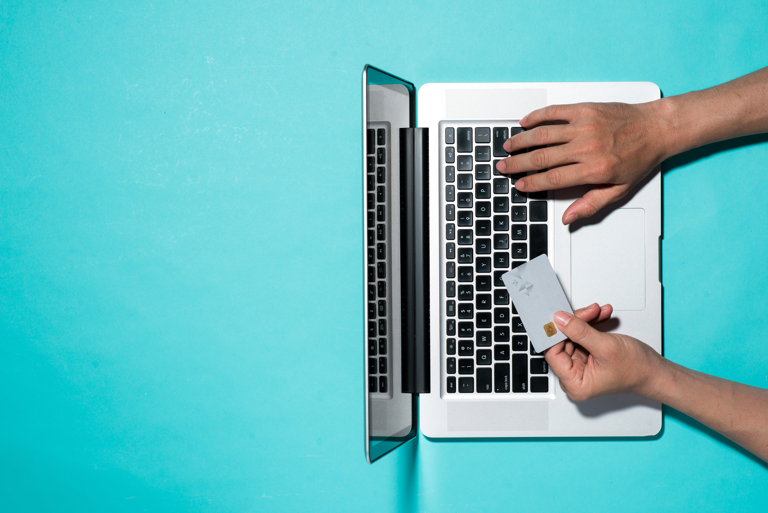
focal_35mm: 85
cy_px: 256
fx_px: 1814
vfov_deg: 16.1
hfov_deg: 23.9
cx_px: 384
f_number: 8
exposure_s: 1/160
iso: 100
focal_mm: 85
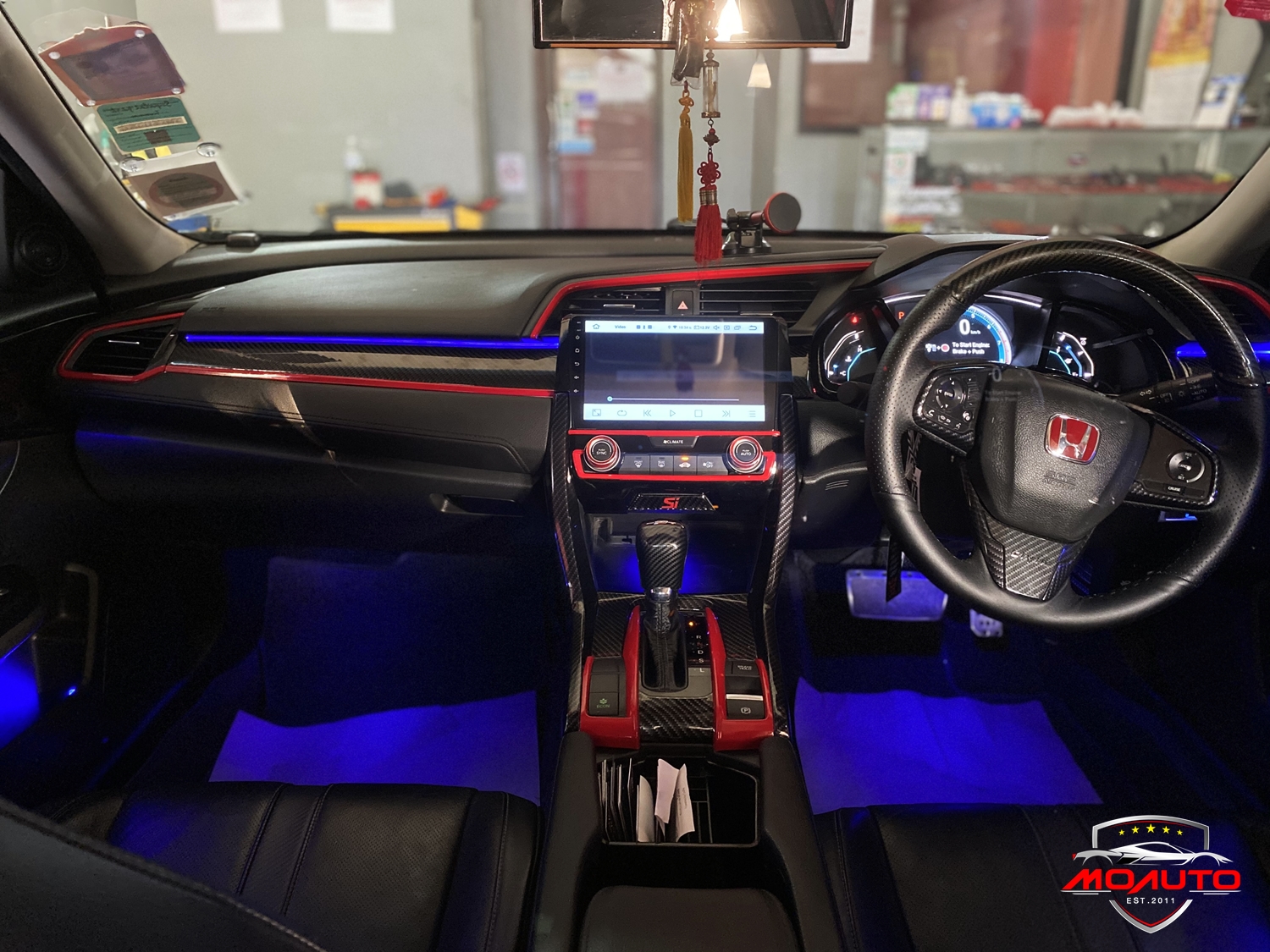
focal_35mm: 26
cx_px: 635
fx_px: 954
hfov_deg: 67.3
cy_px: 476
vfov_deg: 53.1
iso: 800
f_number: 1.8
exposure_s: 1/25
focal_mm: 4.25
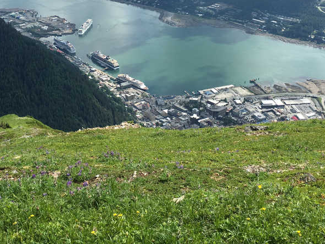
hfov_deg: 38.9
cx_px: 143
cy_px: 49
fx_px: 460
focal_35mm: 49
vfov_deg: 29.0
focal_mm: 4.15
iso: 25
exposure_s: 1/1374
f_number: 2.2
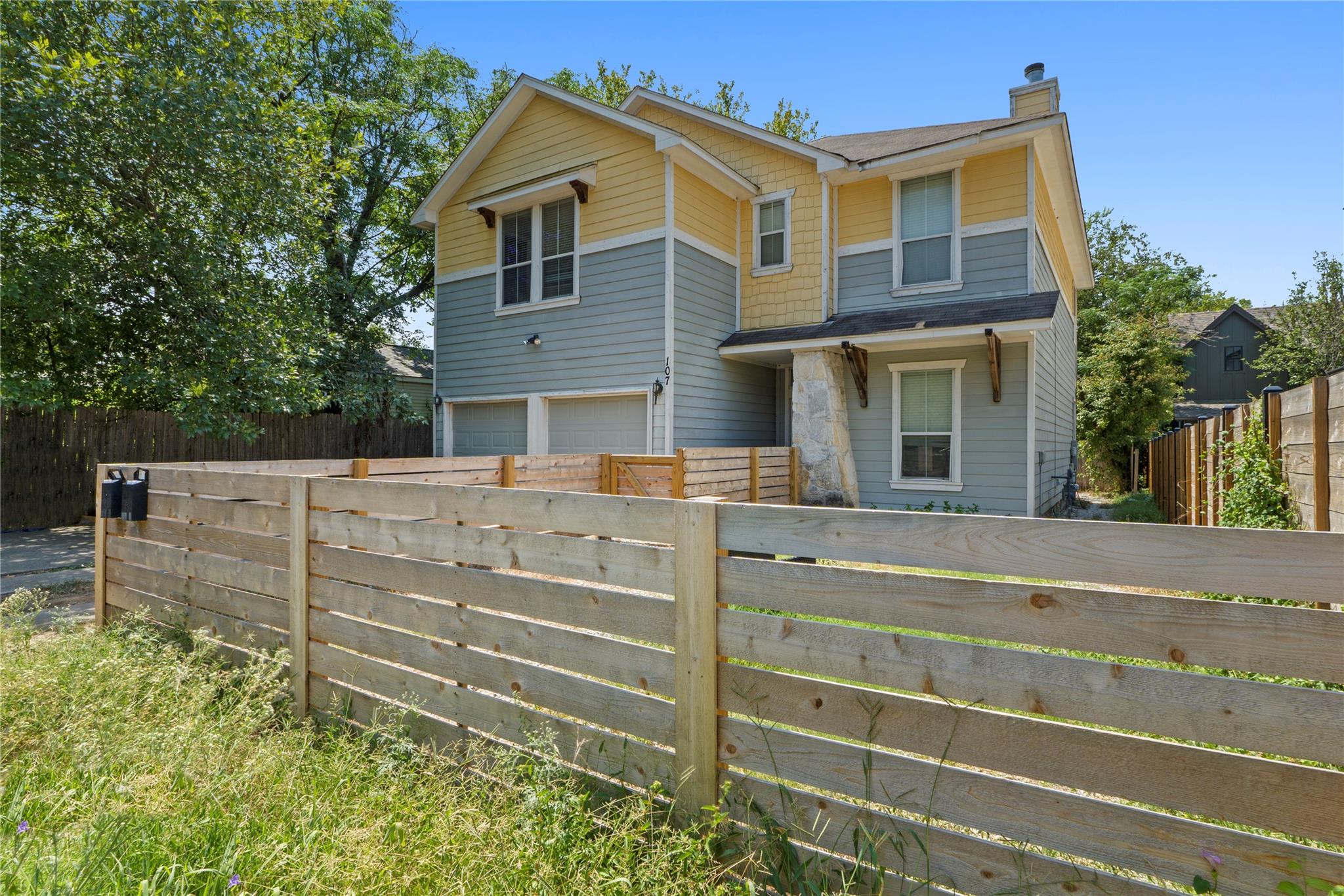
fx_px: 560
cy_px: 448
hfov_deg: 100.4
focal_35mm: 15
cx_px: 672
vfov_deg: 77.3
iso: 250
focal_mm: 10
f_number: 11
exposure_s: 1/20
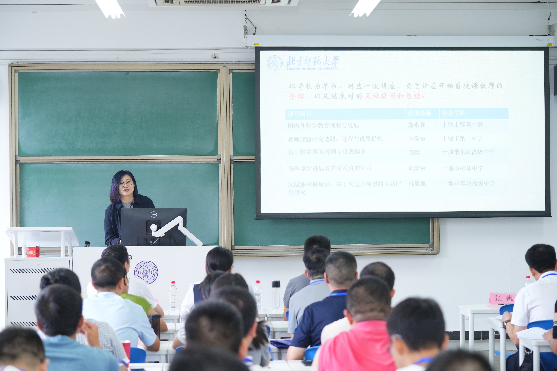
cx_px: 278
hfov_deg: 26.0
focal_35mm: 78
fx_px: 1207
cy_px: 186
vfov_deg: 17.5
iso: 1250
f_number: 3.5
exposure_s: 1/160
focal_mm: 78
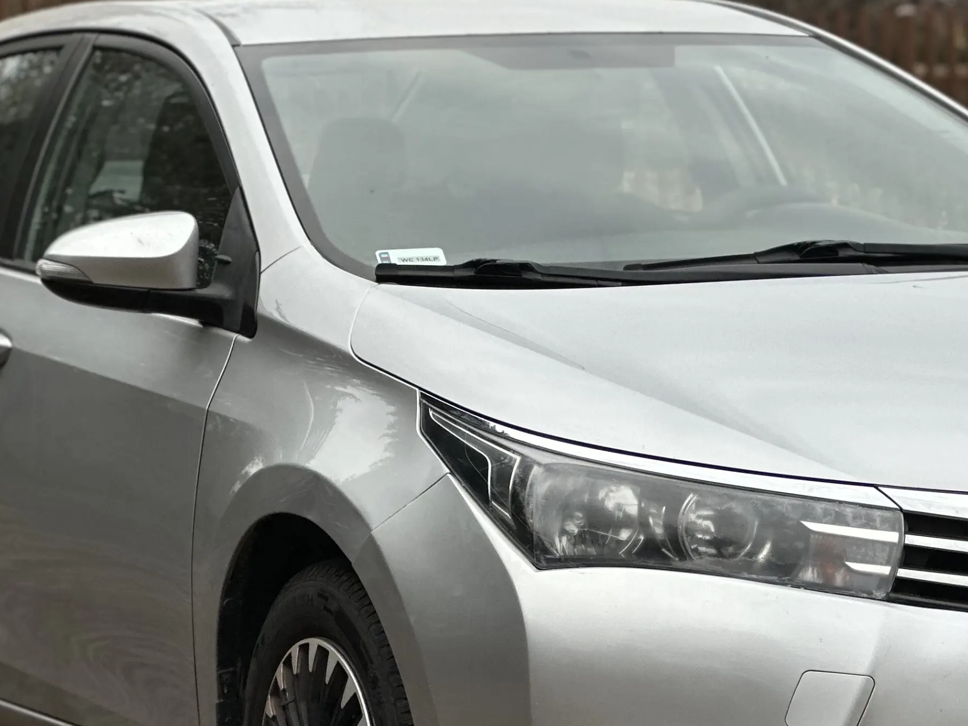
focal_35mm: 166
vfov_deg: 8.9
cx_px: 655
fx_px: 4642
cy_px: 536
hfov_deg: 11.9
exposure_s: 1/135
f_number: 2.8
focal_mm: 9
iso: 20
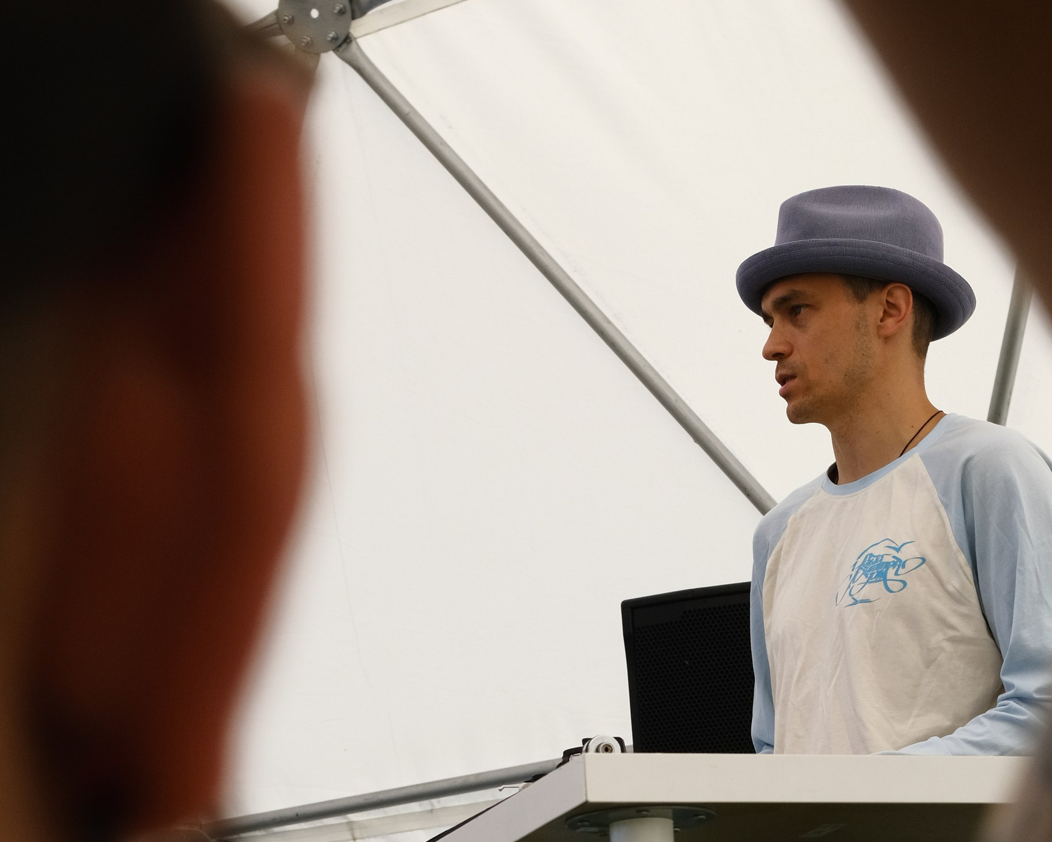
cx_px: 452
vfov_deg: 14.7
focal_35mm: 103
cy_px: 835
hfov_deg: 18.6
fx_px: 3208
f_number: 5.6
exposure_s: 1/500
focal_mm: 33
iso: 500
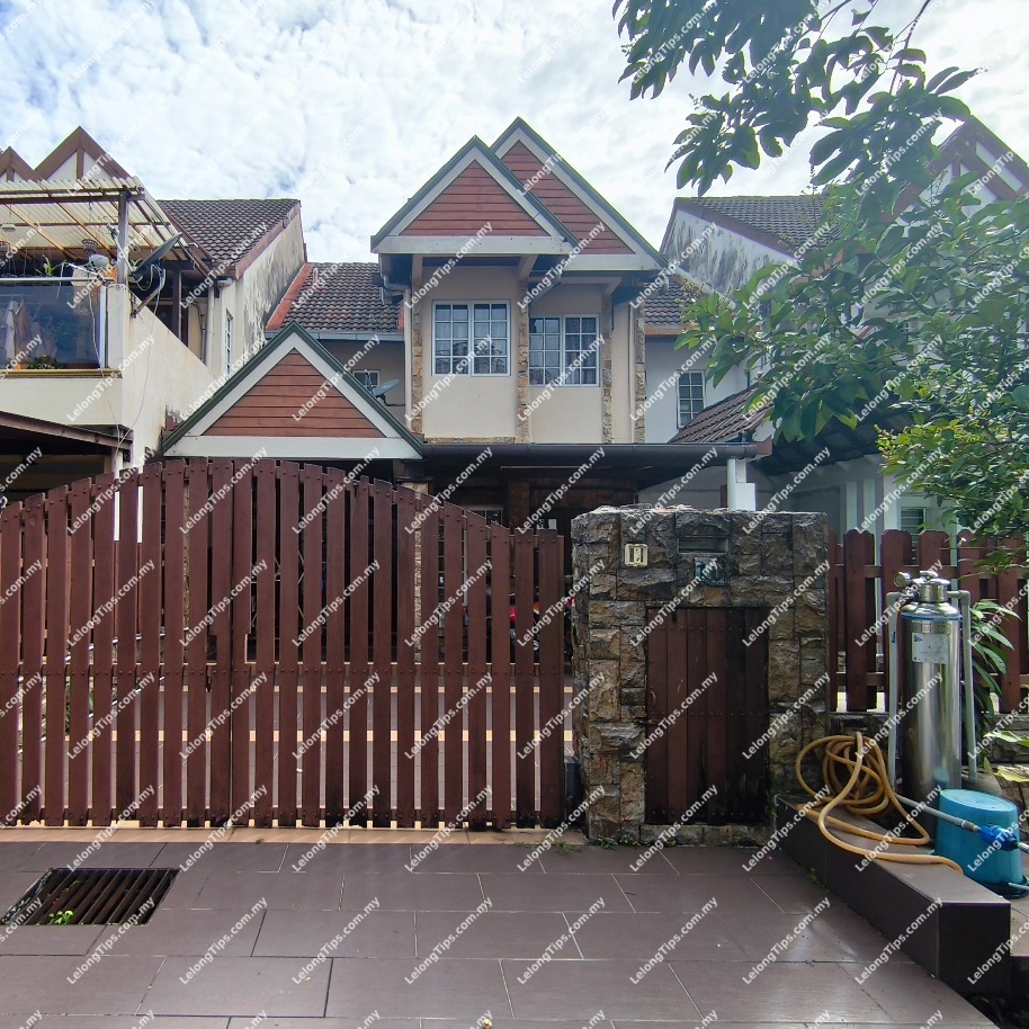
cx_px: 415
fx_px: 605
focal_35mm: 18
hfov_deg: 79.8
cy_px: 507
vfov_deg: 80.7
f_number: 2.2
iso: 50
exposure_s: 1/446
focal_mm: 1.65
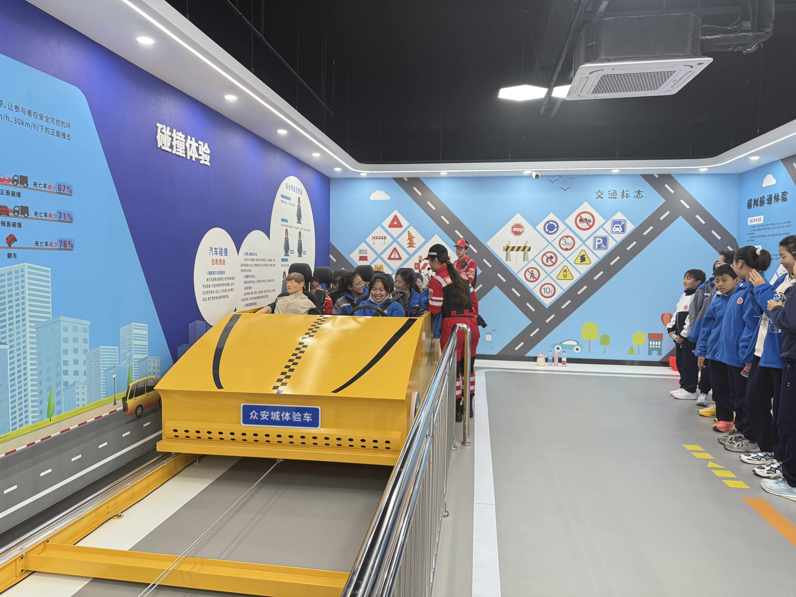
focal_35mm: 24
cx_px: 398
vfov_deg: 56.8
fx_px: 552
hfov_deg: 71.6
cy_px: 298
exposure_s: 1/115
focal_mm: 6.76
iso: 200
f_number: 1.78
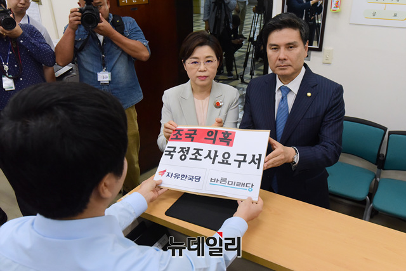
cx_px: 203
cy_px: 136
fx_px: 350
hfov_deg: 60.3
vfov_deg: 42.3
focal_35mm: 31
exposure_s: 1/250
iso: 4000
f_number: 8
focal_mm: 31
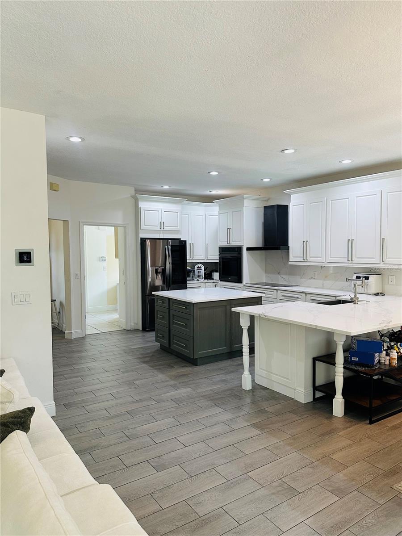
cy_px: 268
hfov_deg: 56.8
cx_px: 201
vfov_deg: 71.6
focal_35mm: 24
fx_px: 372
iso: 160
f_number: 1.78
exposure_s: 1/120
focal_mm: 6.86
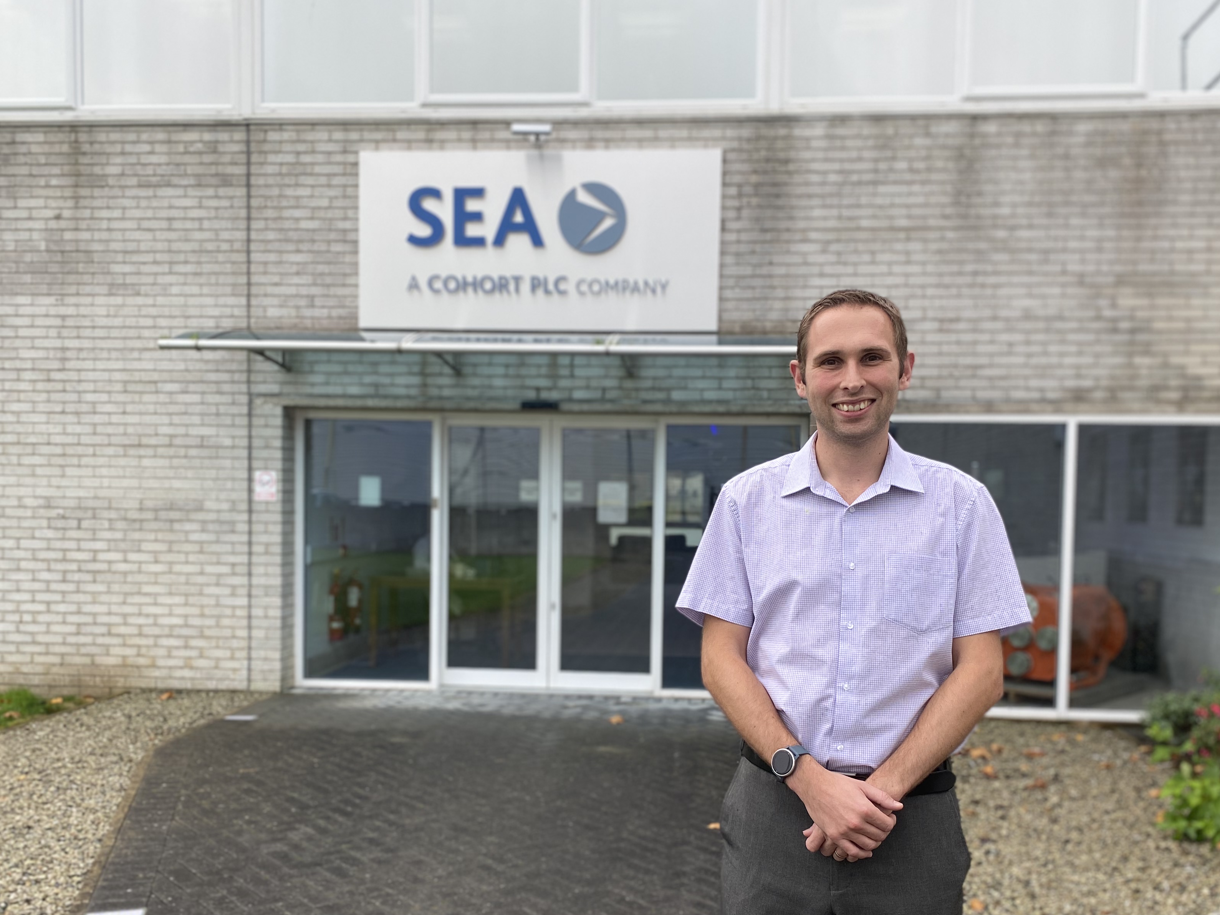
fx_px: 1163
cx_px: 626
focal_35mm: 33
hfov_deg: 55.3
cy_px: 561
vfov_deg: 42.7
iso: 32
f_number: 1.8
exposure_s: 1/409
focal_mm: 4.25
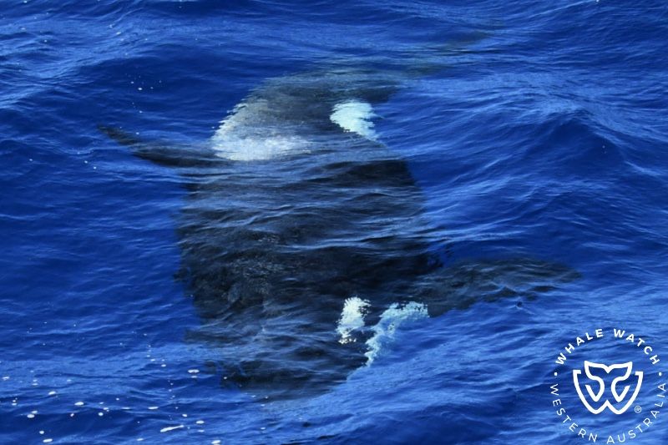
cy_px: 222
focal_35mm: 60
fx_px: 1113
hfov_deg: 33.4
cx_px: 334
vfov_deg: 22.6
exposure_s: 1/8000
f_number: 5
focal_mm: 60
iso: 1600
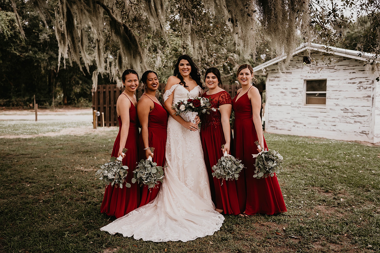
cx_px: 190
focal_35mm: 35
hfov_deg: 54.4
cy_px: 126
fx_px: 369
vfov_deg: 37.9
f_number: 1.8
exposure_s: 1/800
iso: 160
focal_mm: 35
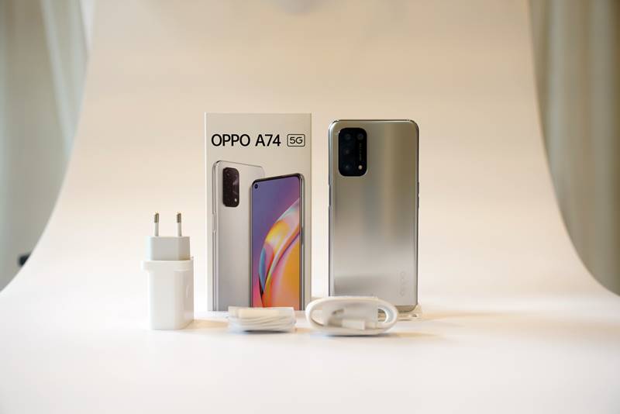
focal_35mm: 43
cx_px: 310
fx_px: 741
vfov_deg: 31.2
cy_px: 207
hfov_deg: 45.4
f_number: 3.5
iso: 320
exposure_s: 1/125
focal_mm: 43
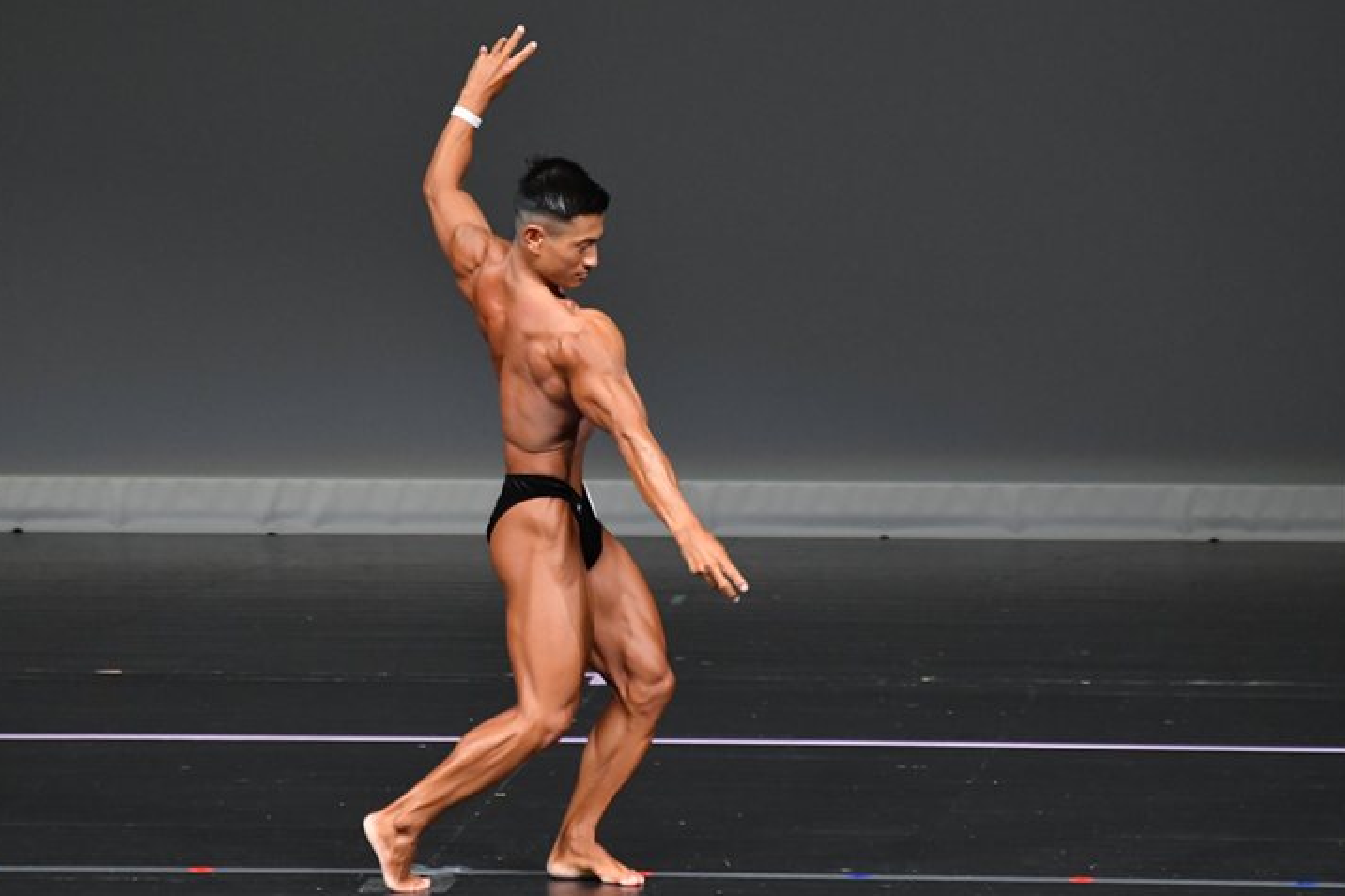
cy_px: 466
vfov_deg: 3.4
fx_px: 15164
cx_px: 625
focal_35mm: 406
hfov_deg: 5.1
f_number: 5.6
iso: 4000
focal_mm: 250
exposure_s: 1/400
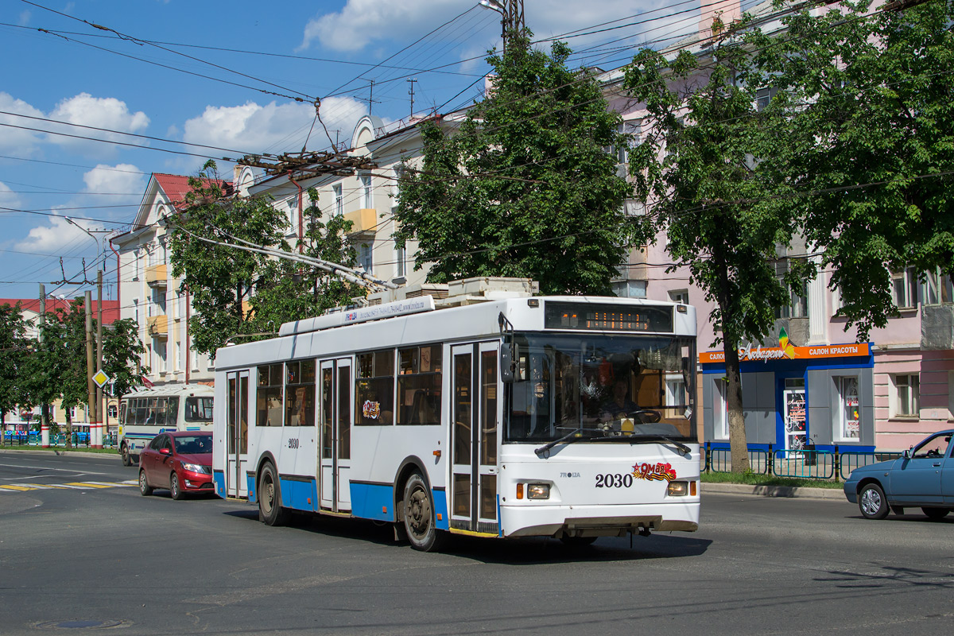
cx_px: 477
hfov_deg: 37.9
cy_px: 318
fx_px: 1391
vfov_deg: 25.8
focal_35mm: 52
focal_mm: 35
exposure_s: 1/1250
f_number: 6.3
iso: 200
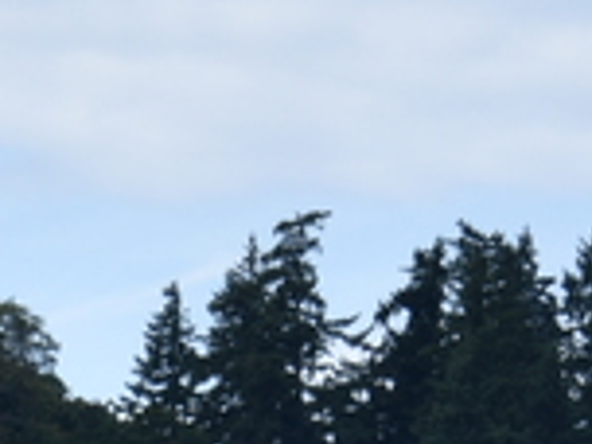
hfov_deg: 3.0
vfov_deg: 2.2
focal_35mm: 663
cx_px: -475
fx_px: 11339
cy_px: 1449
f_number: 8
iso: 100
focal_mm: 82
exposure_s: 1/250
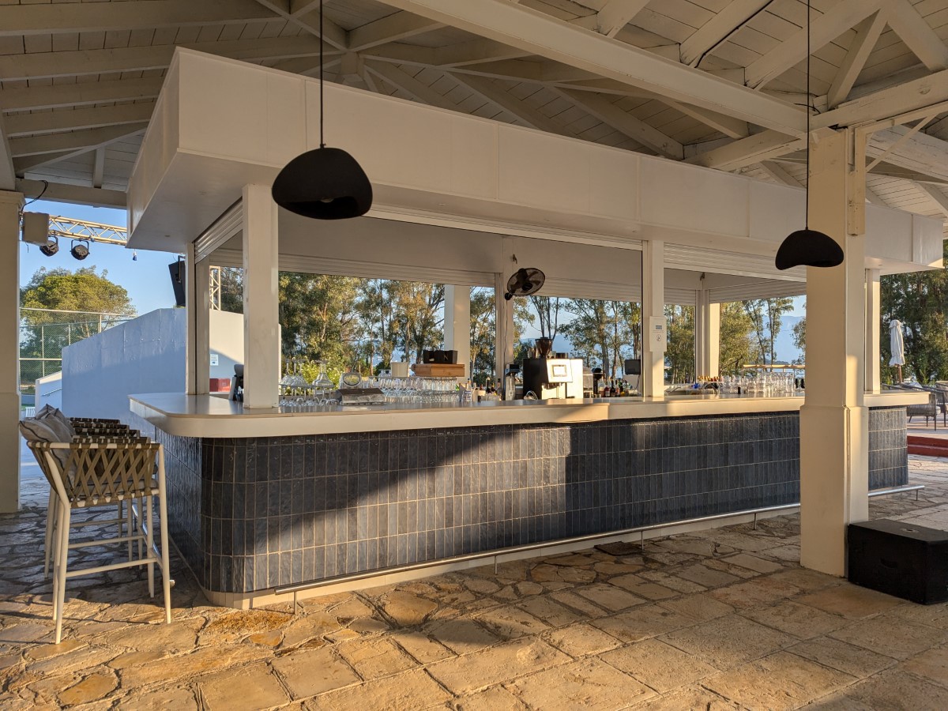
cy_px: 356
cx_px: 474
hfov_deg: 71.6
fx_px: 657
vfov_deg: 56.8
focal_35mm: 24
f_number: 1.85
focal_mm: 6.81
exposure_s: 1/1002
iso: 44
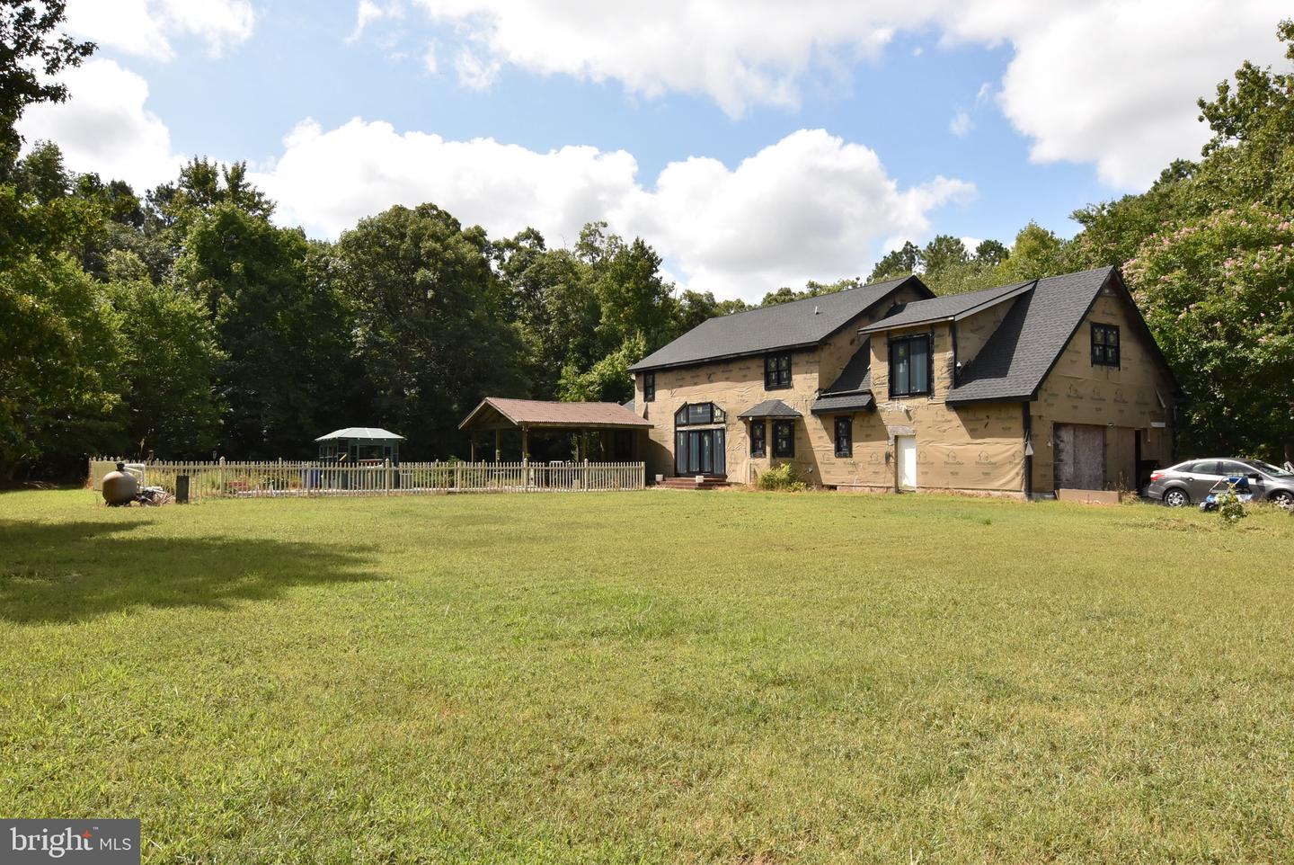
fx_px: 917
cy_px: 432
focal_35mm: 26
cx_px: 647
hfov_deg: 70.4
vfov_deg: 50.5
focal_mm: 17
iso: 800
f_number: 14
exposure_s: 1/800
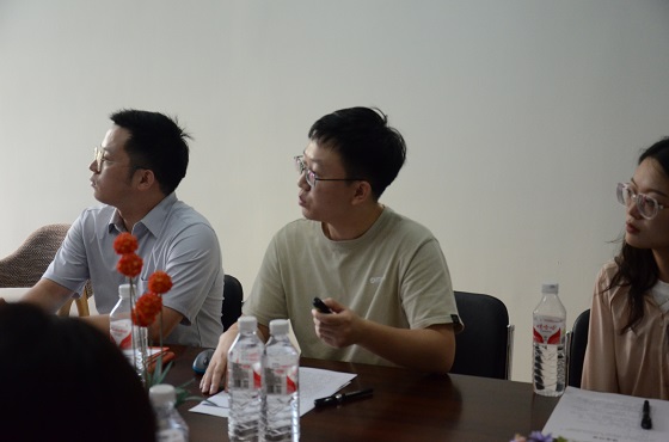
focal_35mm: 57
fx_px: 1056
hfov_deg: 35.1
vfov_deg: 23.6
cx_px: 334
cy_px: 221
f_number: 4.5
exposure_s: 1/400
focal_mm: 38
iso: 2500
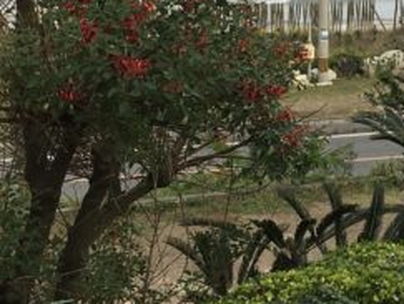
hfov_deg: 16.0
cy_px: -40
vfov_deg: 12.0
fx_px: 1426
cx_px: 319
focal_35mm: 122
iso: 25
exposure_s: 1/392
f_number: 2.2
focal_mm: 4.15
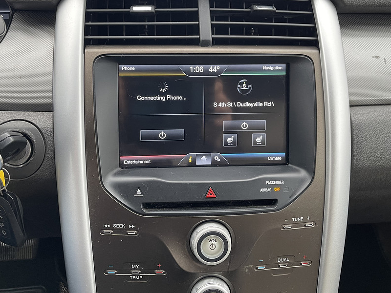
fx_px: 361
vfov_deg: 43.8
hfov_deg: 56.7
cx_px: 177
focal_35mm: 32
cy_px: 109
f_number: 1.6
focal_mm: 5.1
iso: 125
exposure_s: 1/83
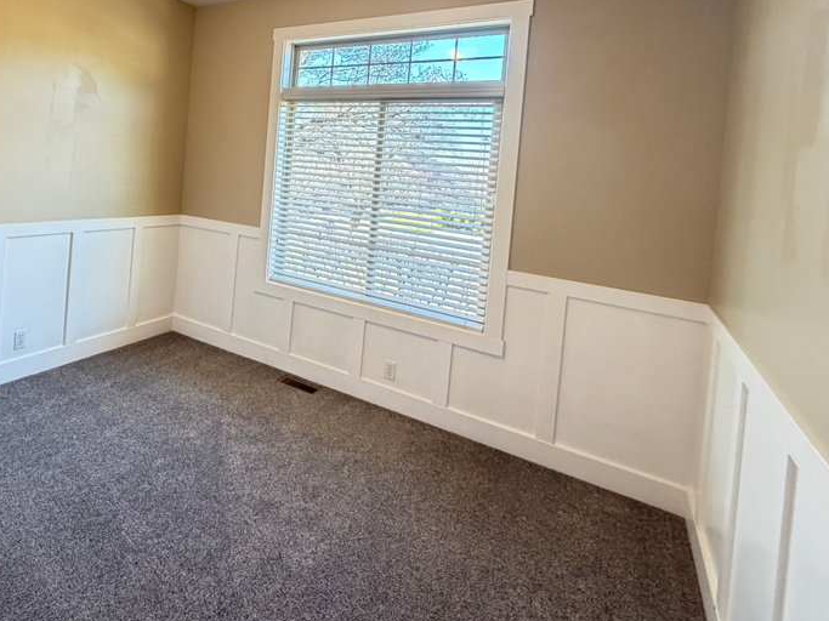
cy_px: 171
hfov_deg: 75.7
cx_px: 256
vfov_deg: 60.6
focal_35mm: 21
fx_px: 503
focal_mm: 2.22
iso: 500
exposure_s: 1/60
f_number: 2.2
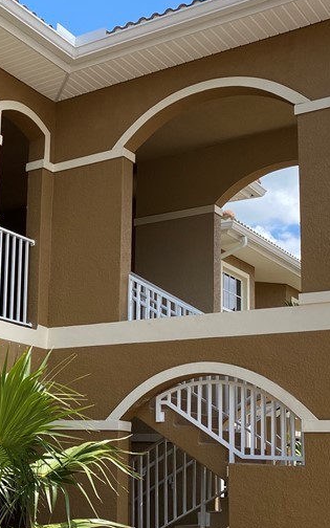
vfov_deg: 36.1
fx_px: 806
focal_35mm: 56
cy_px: 330
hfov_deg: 22.3
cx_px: 4
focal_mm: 4.25
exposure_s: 1/1464
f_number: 1.8
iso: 32
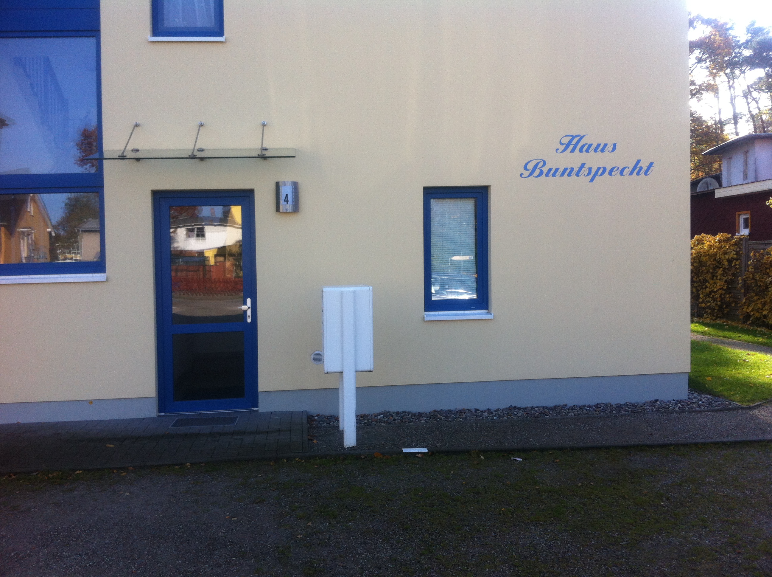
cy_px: 288
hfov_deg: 52.7
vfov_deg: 40.6
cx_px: 386
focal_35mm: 35
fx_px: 779
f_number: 2.8
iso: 80
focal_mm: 3.85
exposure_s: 1/314
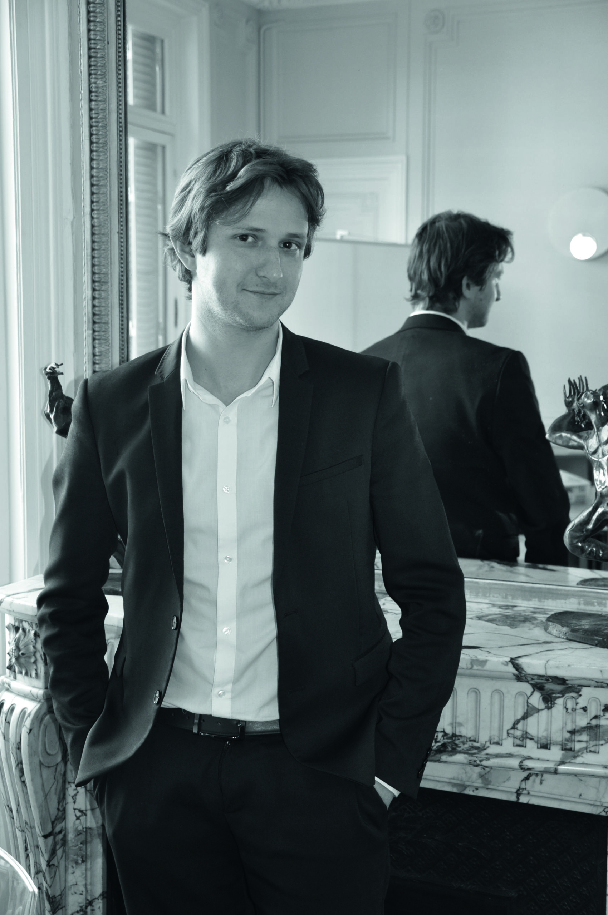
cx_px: 304
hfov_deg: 28.0
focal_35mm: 48
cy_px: 458
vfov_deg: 41.2
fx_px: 1219
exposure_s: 1/60
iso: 800
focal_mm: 32
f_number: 4.2
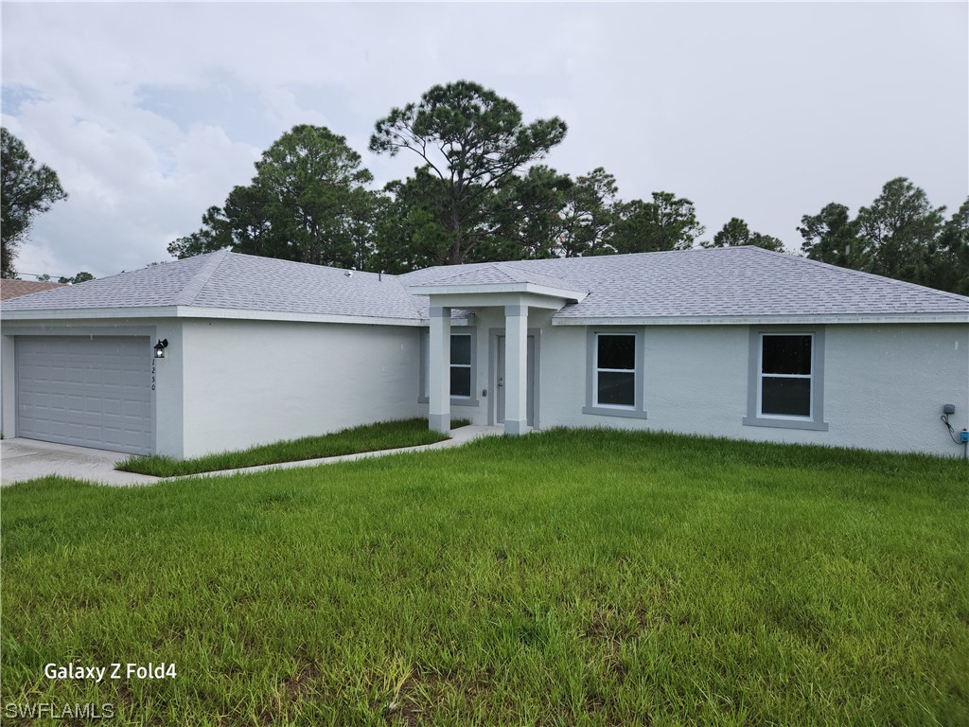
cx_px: 484
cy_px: 364
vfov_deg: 58.9
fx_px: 644
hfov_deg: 73.9
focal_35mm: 23
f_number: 1.8
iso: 20
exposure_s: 1/1019
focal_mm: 5.4
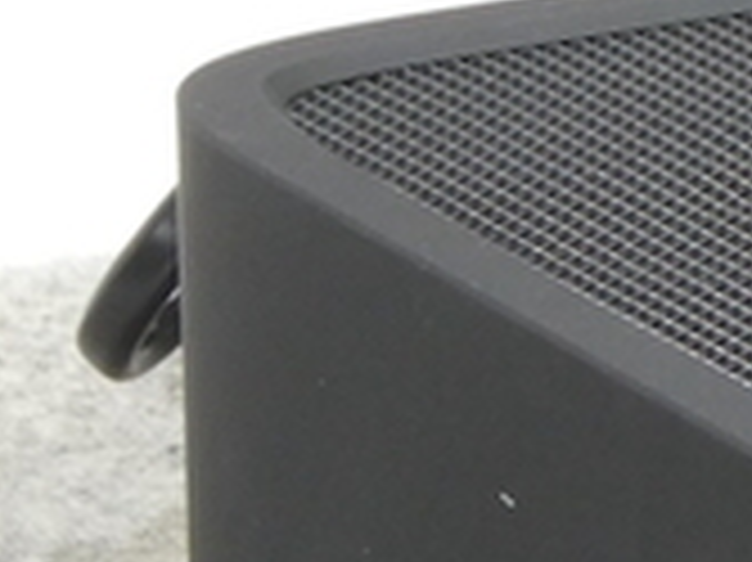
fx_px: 18865
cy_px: 652
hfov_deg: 2.3
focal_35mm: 869
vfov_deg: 1.7
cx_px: 1509
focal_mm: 27.1
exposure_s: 1/3.2
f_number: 5.4
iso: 200
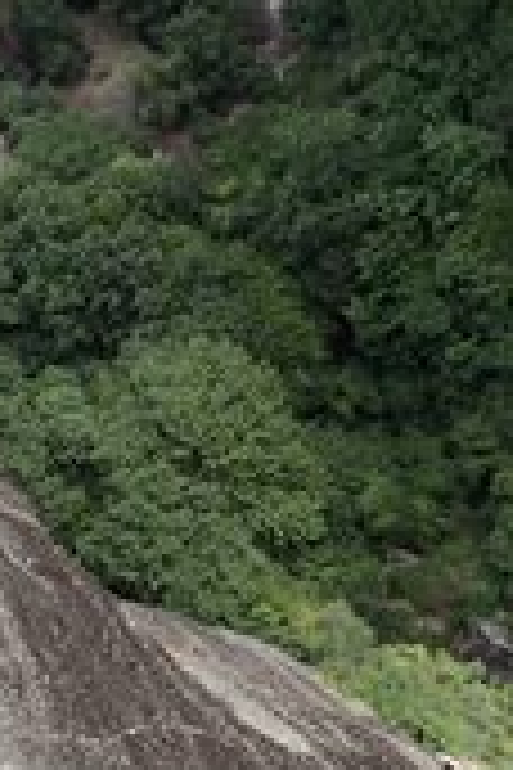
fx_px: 1453
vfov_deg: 29.5
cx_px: -126
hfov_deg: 18.8
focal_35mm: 68
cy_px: 504
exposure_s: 1/500
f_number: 2.8
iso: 100
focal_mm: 4.5
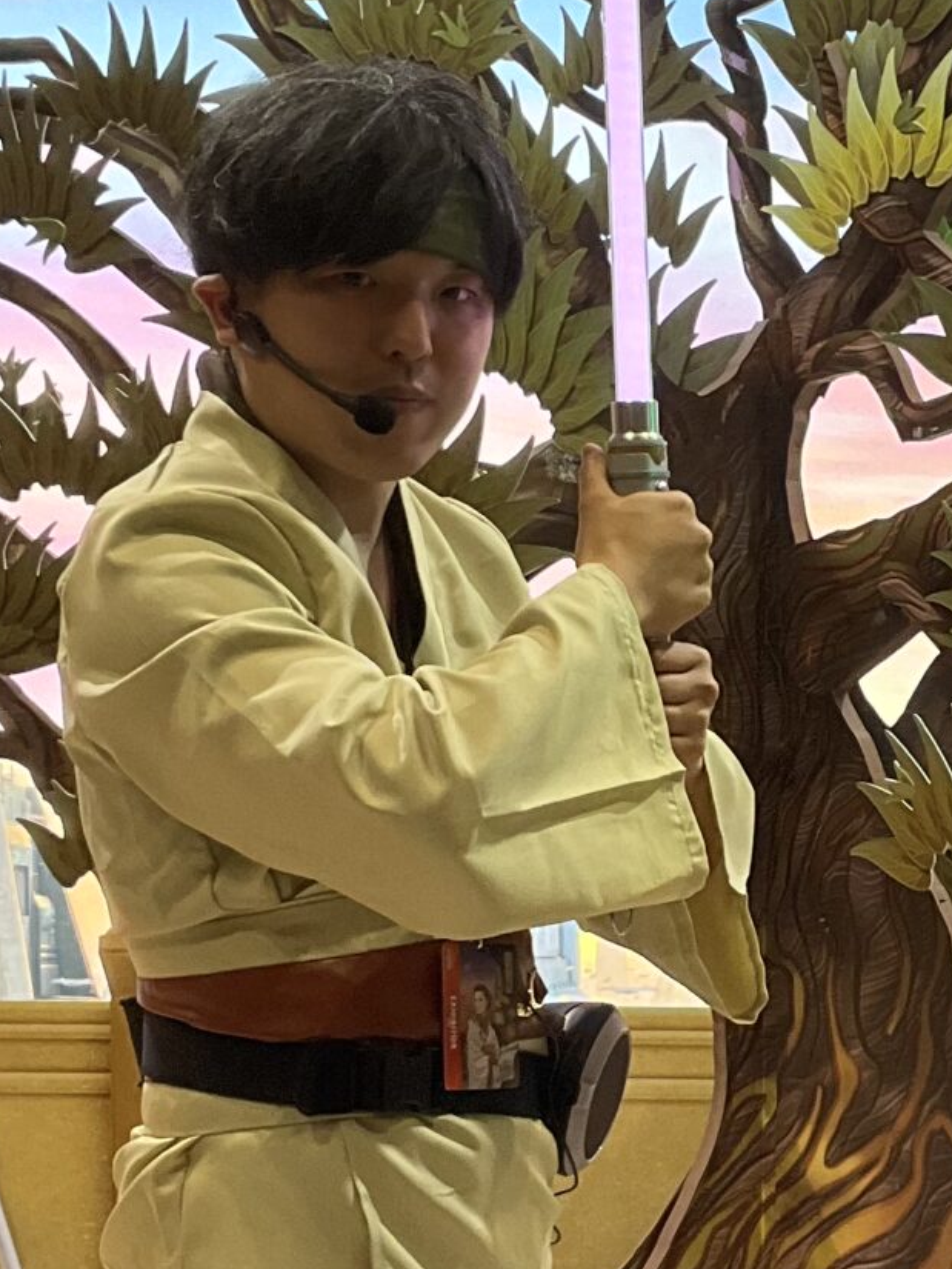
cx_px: 823
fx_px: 3299
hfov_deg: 16.2
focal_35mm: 90
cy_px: 817
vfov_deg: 21.7
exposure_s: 1/50
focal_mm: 3
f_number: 1.8
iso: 50
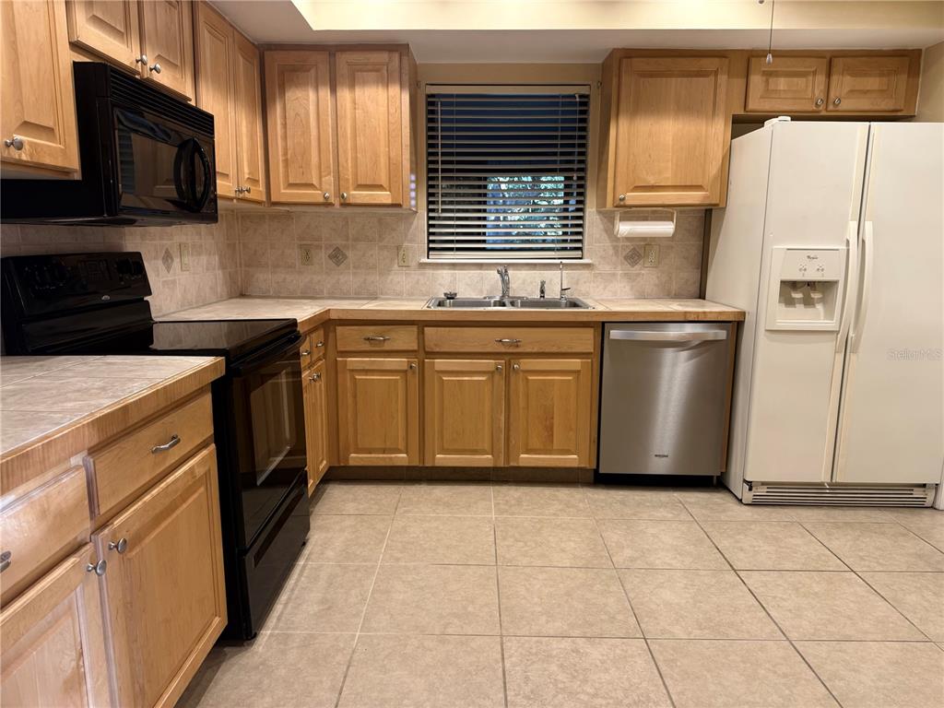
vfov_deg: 56.8
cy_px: 354
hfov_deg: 71.6
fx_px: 654
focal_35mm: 24
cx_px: 472
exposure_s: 1/60
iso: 125
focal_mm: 6.76
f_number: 1.78
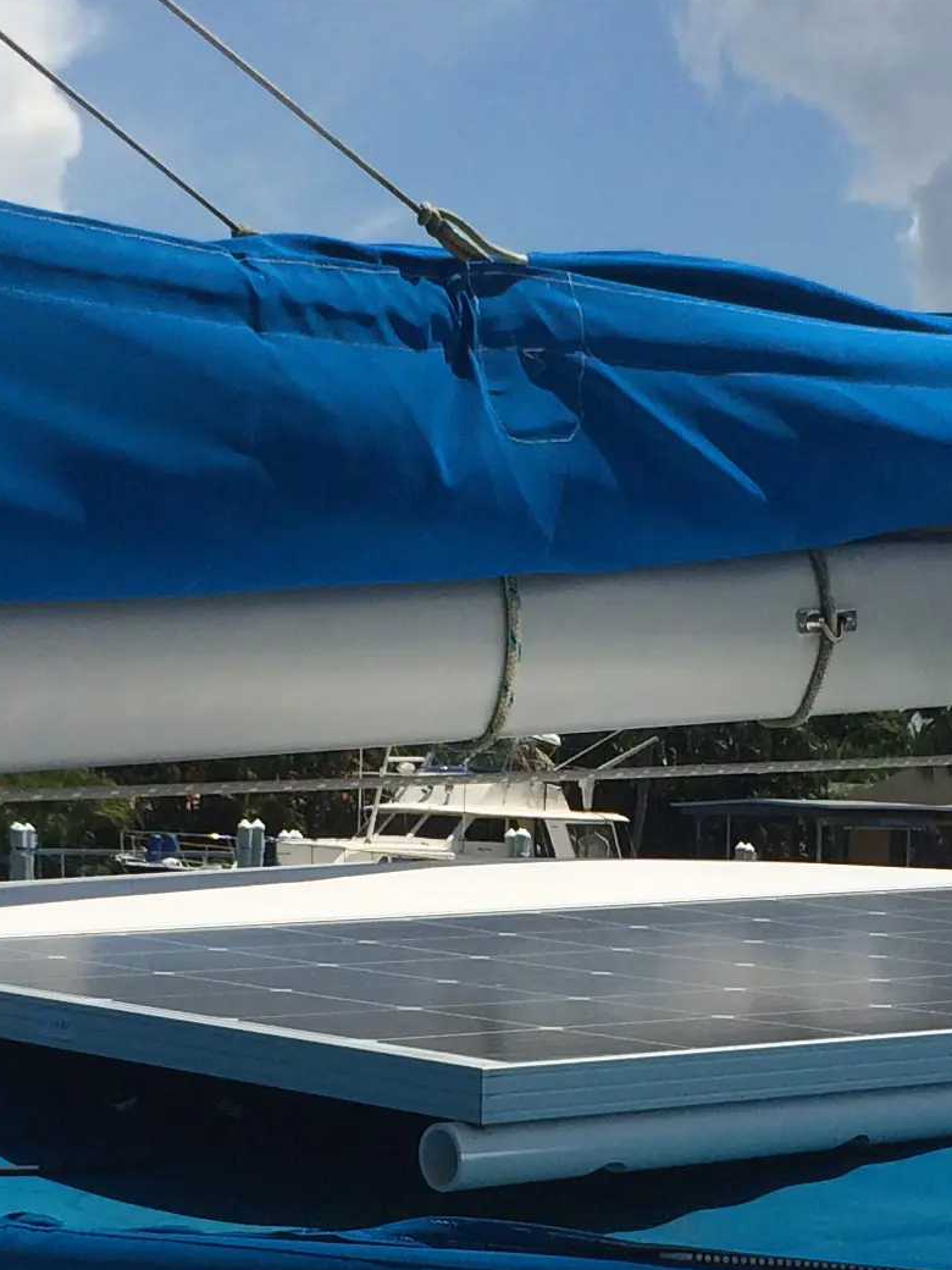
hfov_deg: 16.2
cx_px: 555
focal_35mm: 91
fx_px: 3337
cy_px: 1097
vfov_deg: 21.2
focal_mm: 4.15
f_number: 2.2
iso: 32
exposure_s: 1/5128
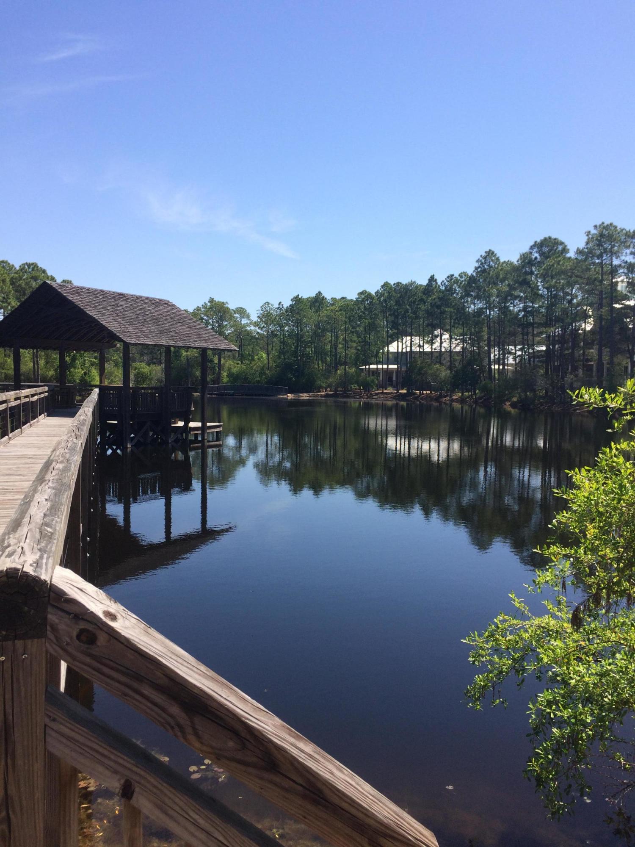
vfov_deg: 61.7
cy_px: 424
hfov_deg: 48.2
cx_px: 318
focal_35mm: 29
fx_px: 709
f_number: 2.2
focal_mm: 4.15
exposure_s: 1/1520
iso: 32
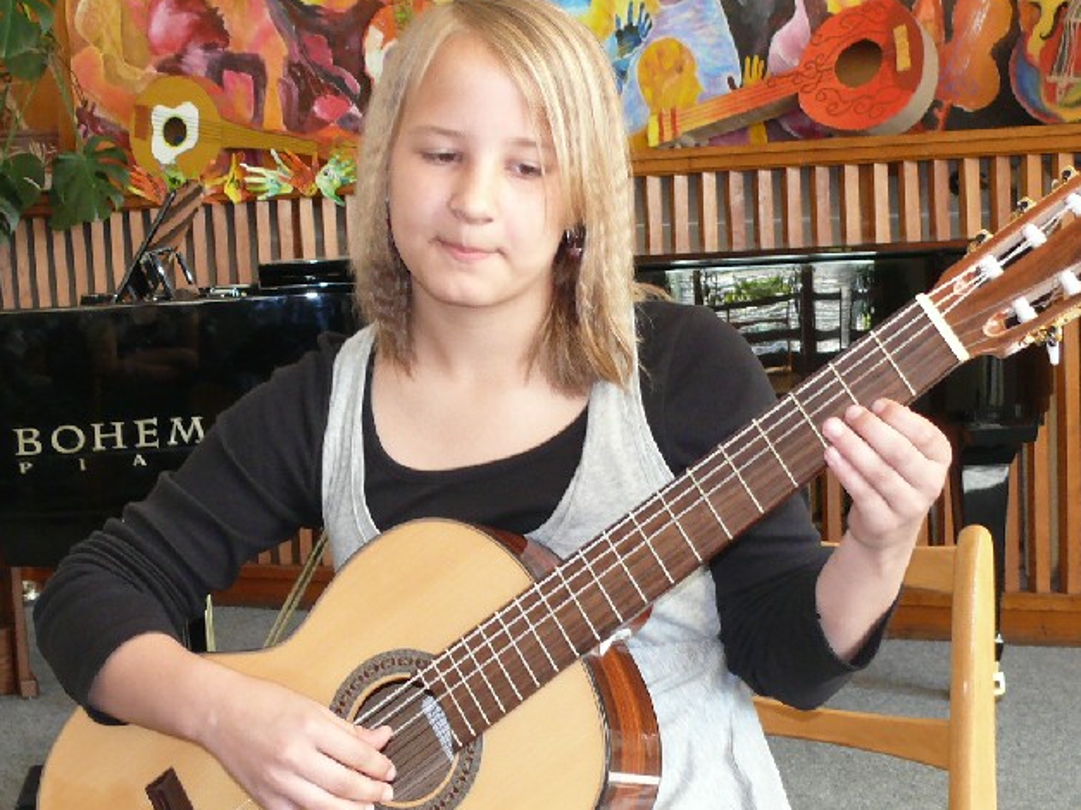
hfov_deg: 29.0
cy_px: 539
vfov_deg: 21.8
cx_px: 536
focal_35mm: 67
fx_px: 2092
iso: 200
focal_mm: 7.4
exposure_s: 1/40
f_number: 2.8
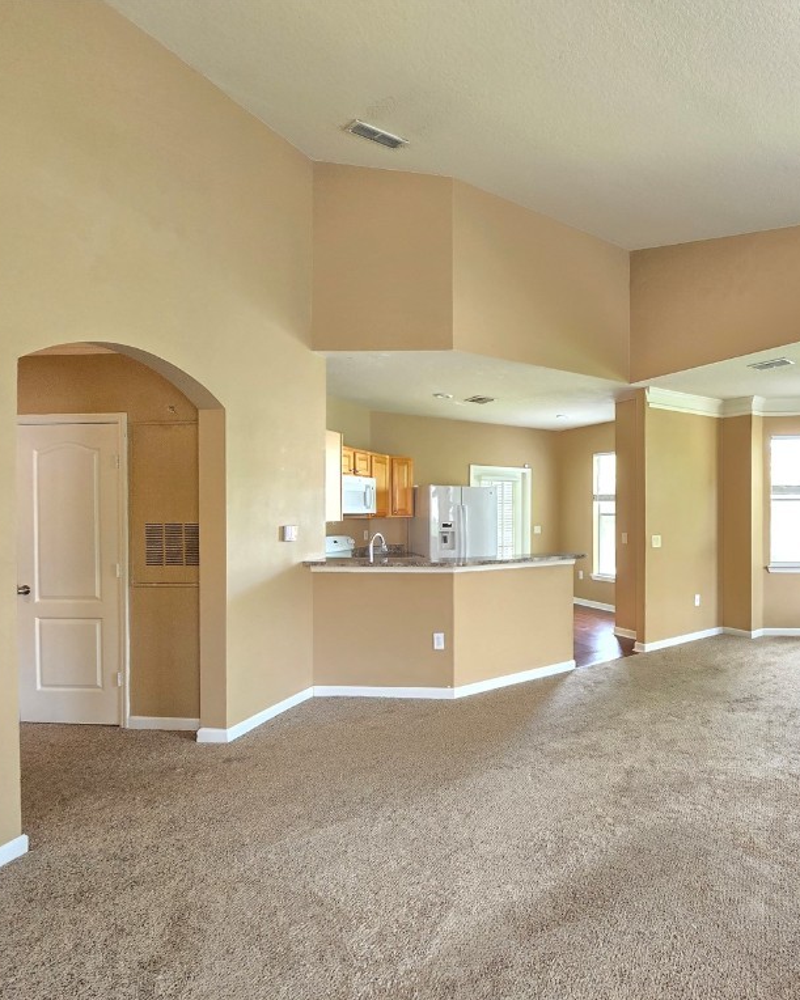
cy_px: 500
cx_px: 588
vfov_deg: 89.6
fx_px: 503
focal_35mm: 17
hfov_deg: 72.3
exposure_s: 1/60
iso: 250
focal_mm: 2.2
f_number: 2.2
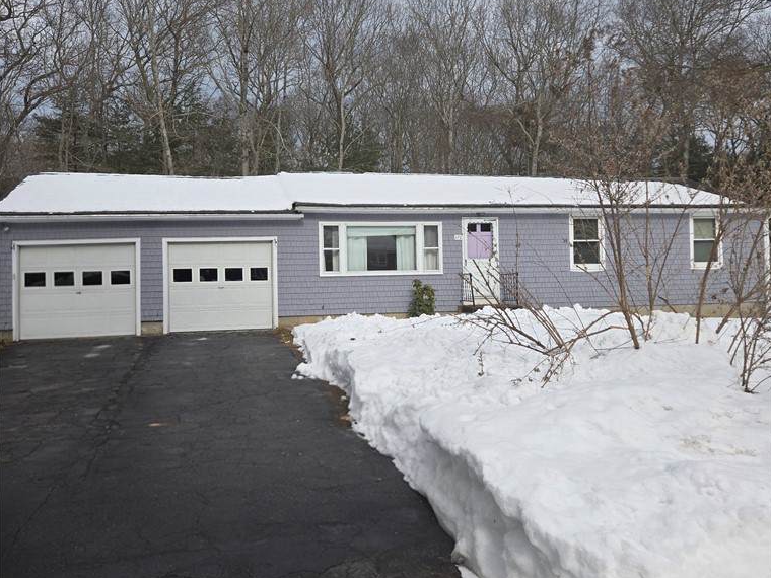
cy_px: 248
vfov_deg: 45.3
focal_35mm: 31
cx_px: 387
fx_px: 690
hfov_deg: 58.4
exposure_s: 1/2000
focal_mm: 5.4
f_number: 1.8
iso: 25
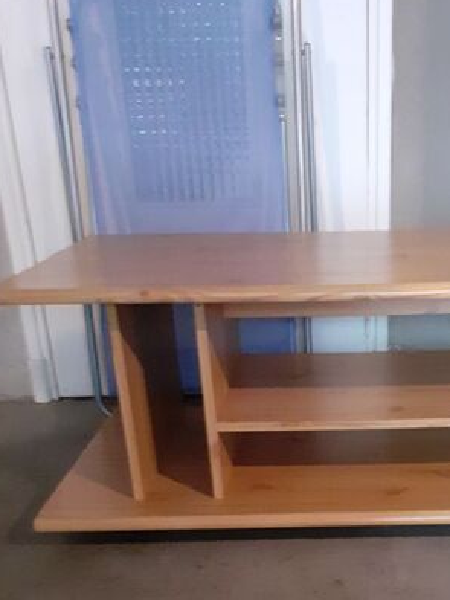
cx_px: 351
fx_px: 762
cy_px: 479
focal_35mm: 44
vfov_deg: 41.1
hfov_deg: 32.1
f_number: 1.9
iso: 800
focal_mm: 3.6
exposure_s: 1/20
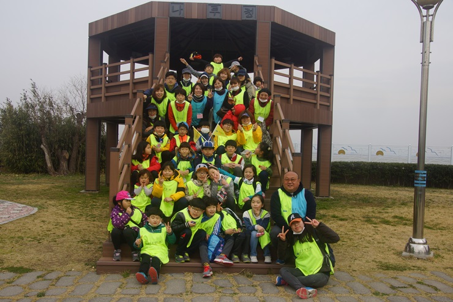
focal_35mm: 33
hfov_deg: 57.2
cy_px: 151
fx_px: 415
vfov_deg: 40.0
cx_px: 226
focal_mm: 22
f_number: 13
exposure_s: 1/100
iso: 100
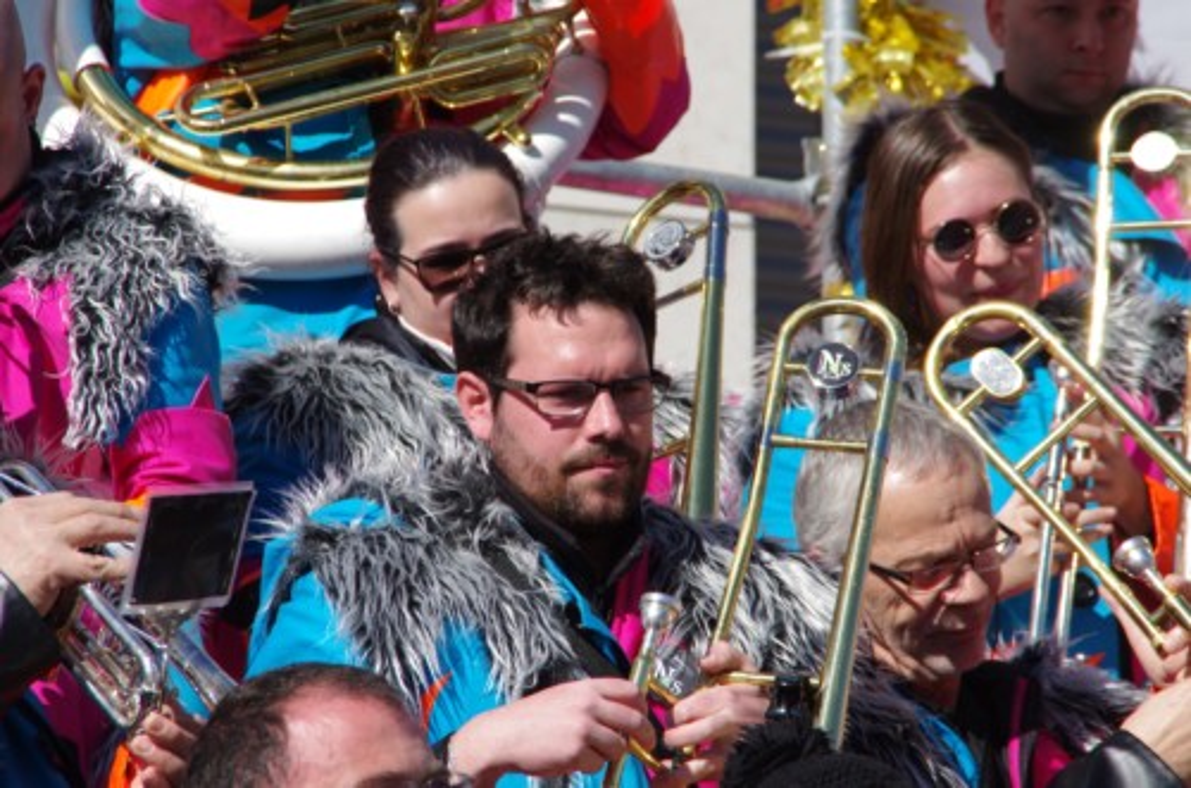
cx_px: 596
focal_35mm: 300
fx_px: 9903
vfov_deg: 4.6
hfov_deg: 6.9
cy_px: 394
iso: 200
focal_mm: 200
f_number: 11
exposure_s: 1/320
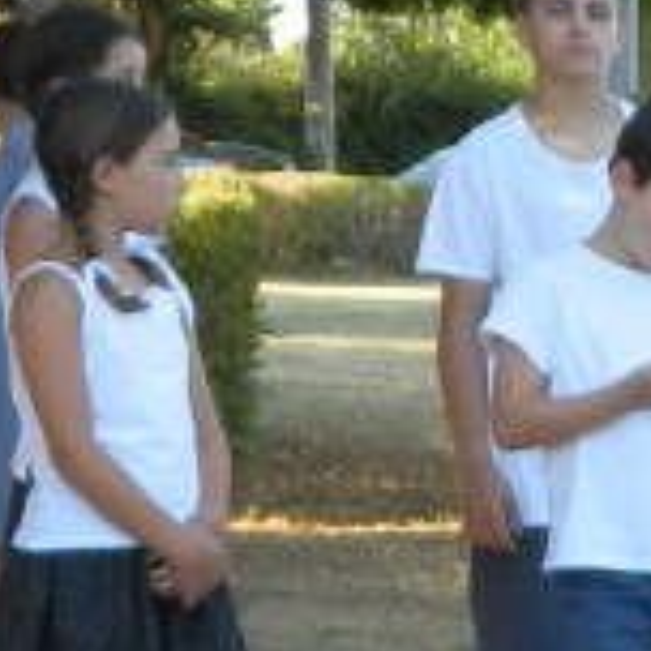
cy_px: 694
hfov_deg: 7.0
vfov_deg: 7.1
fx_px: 5192
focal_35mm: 244
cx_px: 1174
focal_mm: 7.3
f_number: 3.5
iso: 80
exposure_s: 1/125
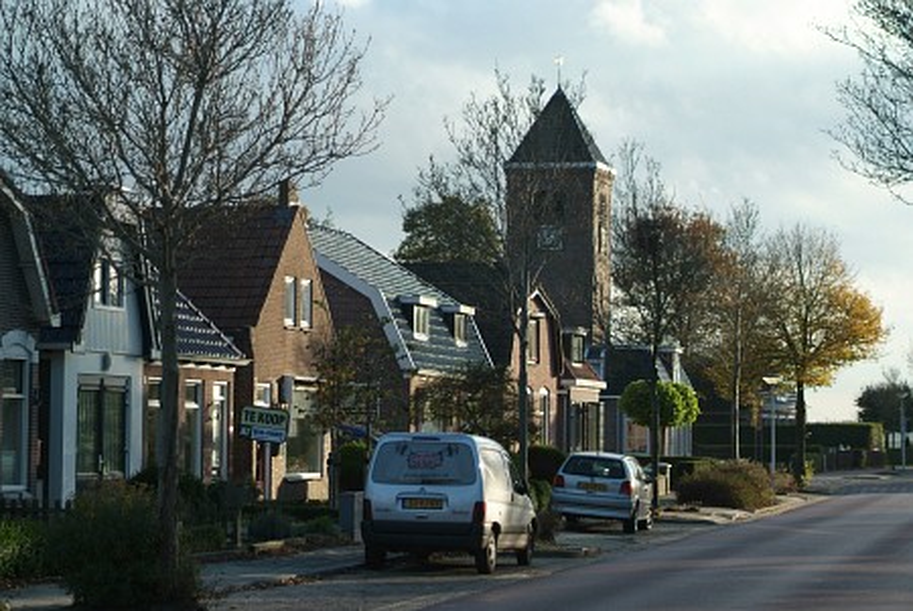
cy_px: 306
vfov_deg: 13.9
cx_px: 456
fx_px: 2513
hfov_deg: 20.6
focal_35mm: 99
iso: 400
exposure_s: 1/1000
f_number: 4
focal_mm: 66
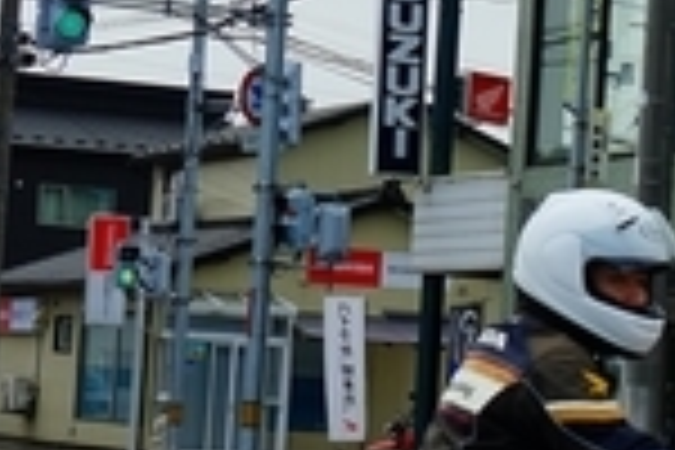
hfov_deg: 11.5
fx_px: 3000
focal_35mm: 160
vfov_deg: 8.6
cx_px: 1350
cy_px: 266
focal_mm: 30
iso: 100
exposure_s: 1/320
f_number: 8
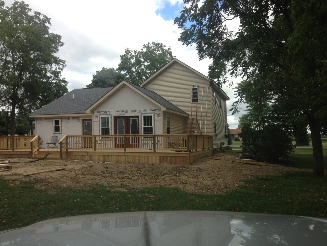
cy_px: 123
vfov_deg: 43.0
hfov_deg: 55.3
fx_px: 312
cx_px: 164
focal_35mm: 33
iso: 50
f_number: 2.4
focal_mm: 4.13
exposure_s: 1/475
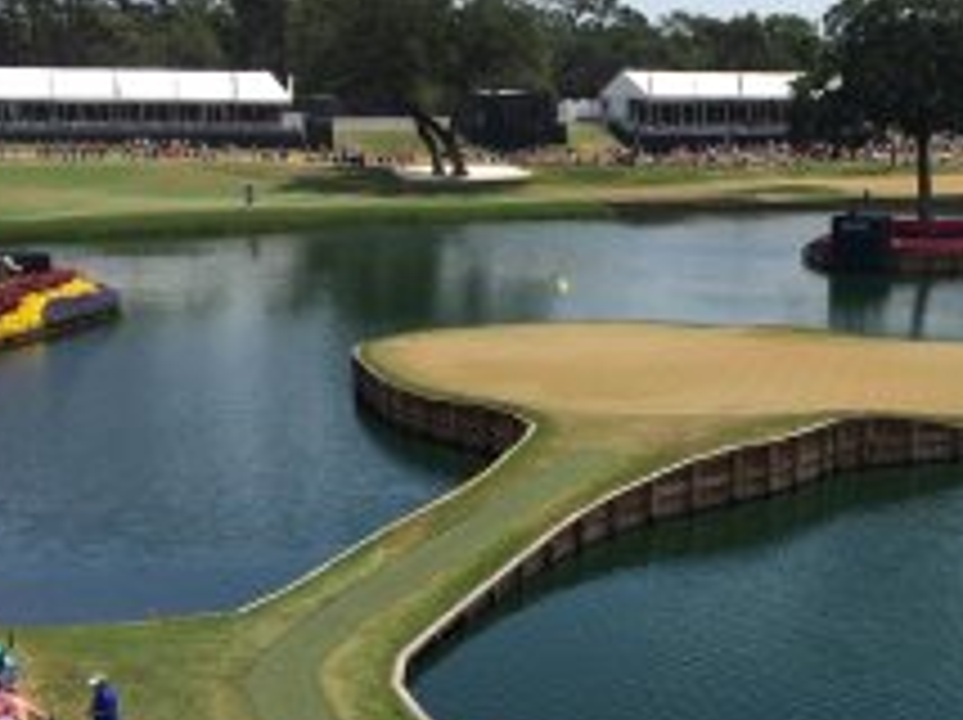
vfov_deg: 25.2
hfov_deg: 33.1
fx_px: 1584
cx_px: 729
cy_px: 560
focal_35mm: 57
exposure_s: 1/2933
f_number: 2.2
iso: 32
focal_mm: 4.15
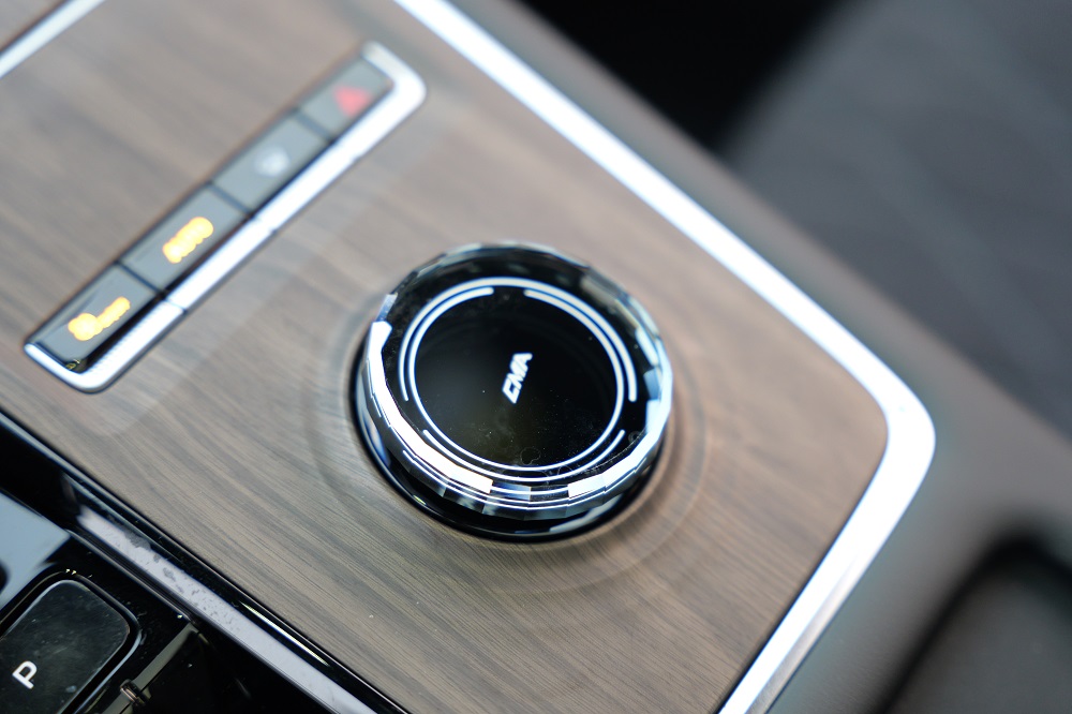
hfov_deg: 28.9
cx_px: 536
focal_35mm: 70
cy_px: 357
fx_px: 2084
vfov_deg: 19.4
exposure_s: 1/80
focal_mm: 70
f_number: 2.8
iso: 2000
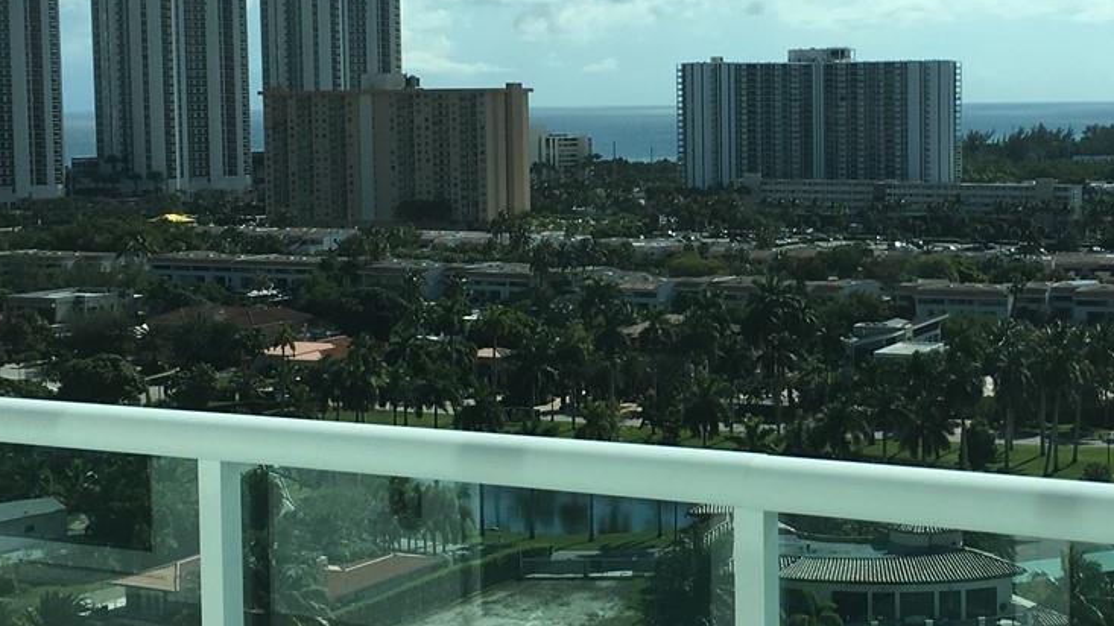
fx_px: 2038
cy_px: 287
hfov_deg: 30.3
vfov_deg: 17.5
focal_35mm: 69
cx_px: 754
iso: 25
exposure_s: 1/2747
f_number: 2.2
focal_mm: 4.15
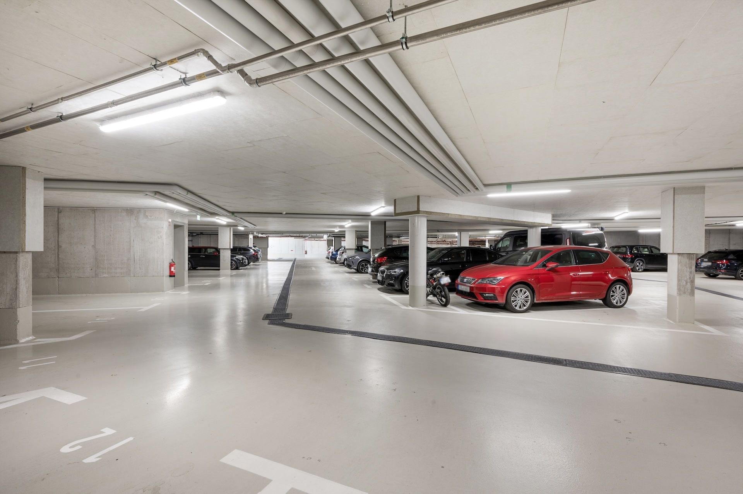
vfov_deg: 72.0
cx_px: 372
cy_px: 247
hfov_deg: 95.0
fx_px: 340
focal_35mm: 16
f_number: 11
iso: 200
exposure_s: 1/2
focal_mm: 16.5
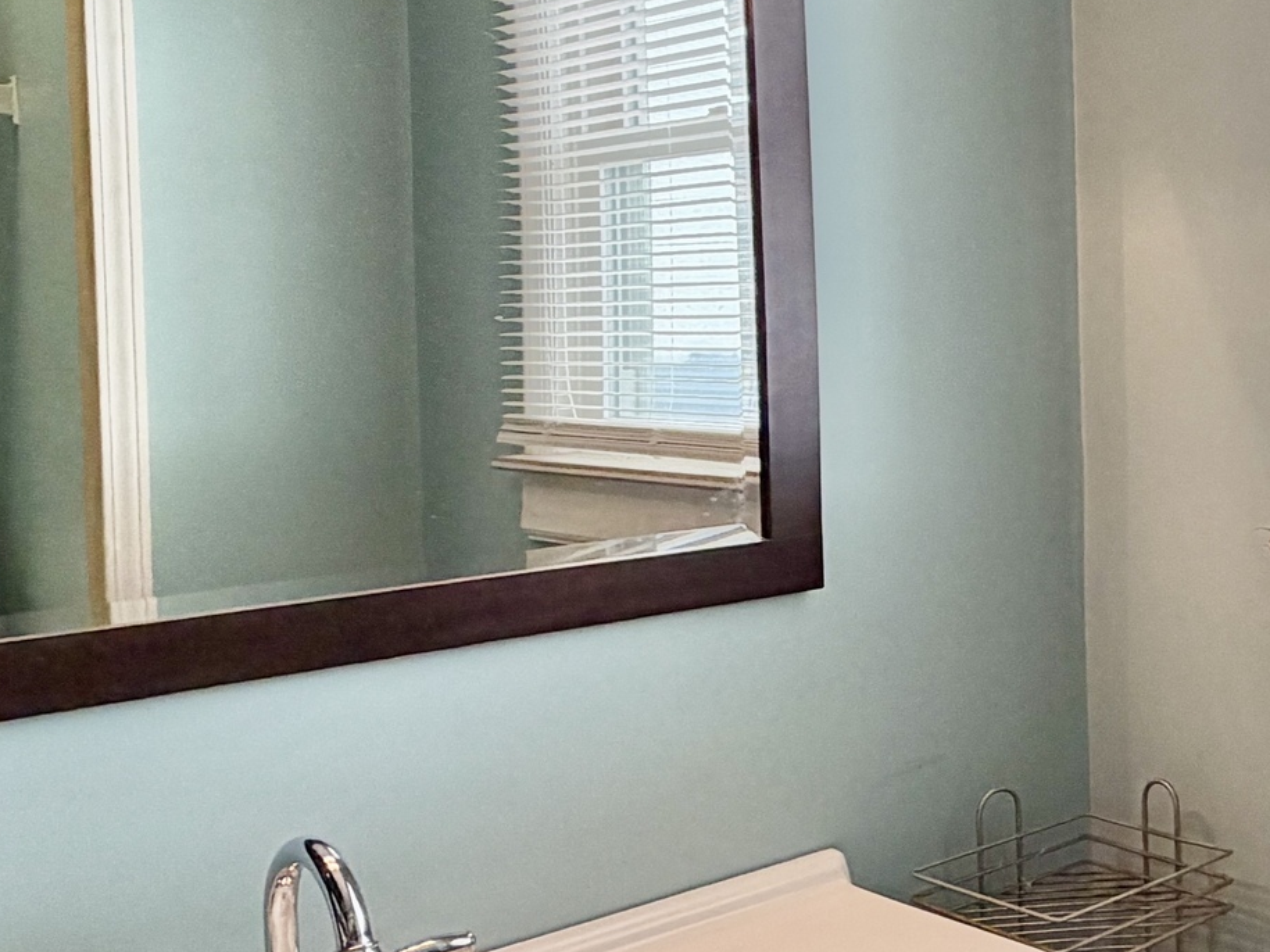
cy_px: 379
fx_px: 1724
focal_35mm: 47
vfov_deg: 30.8
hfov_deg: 34.1
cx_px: 1448
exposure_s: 1/120
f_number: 2.2
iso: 64
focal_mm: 2.22
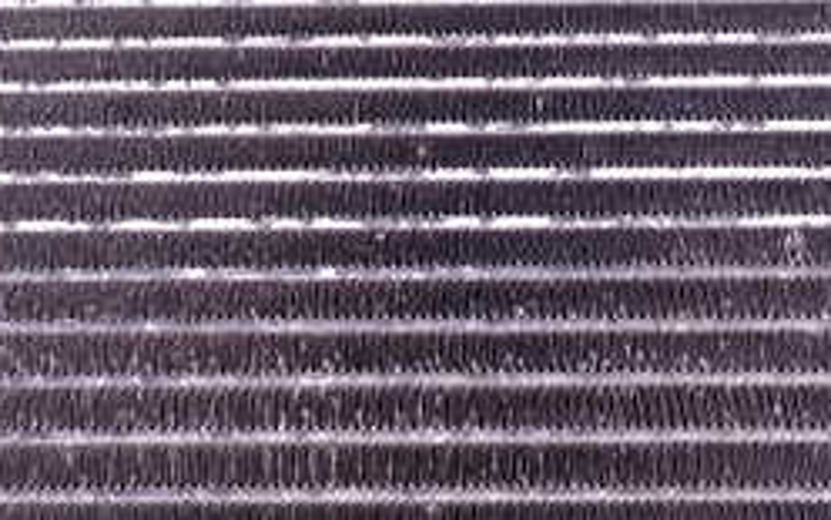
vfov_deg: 16.9
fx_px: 1744
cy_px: 322
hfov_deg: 26.7
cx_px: 318
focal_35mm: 77
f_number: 2.3
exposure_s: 1/100
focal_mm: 5.4
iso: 200
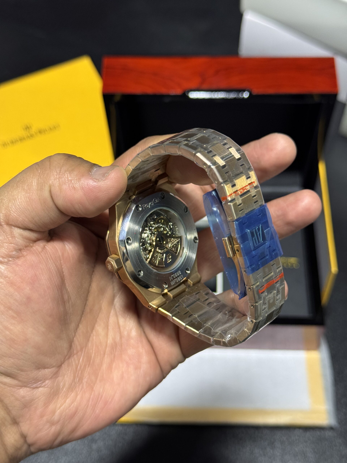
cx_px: 174
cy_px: 232
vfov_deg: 39.7
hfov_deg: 30.3
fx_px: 642
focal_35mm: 48
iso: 160
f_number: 1.78
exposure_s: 1/50
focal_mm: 6.76
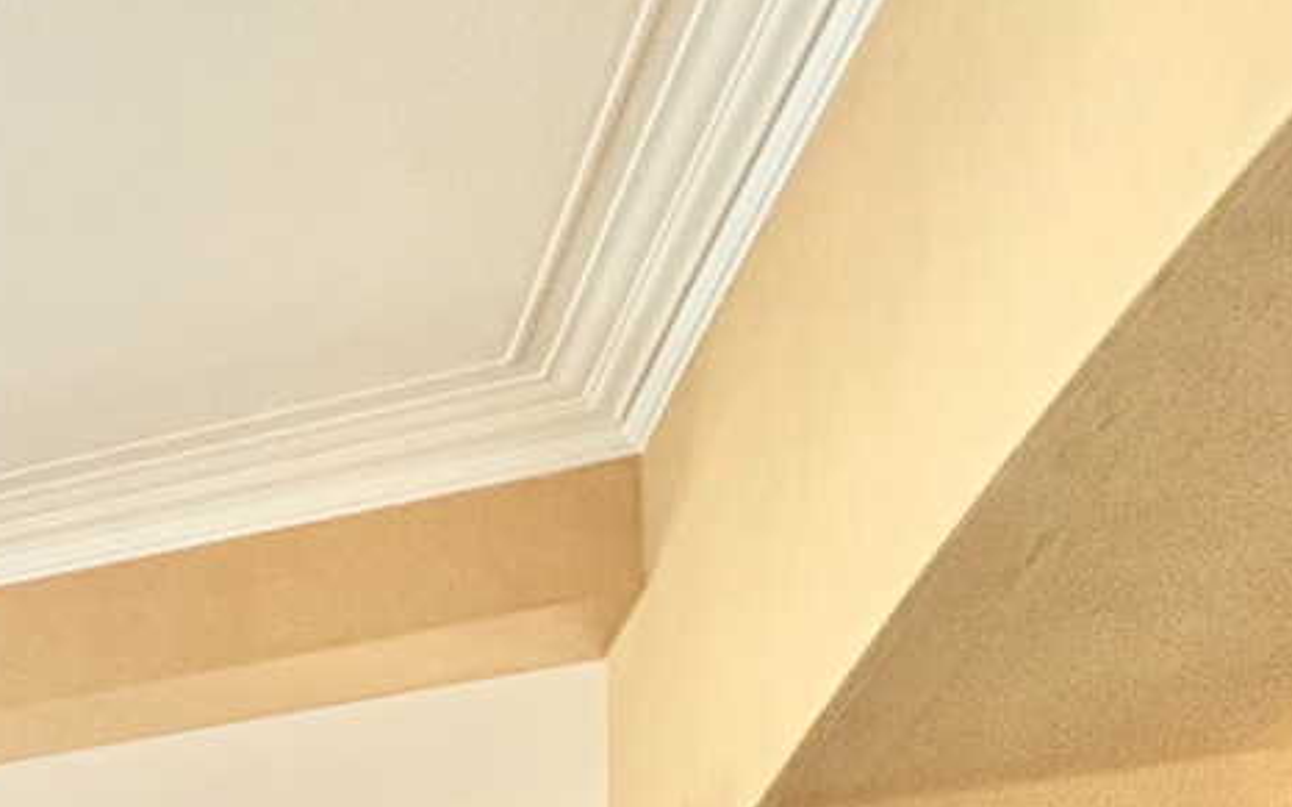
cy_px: 1567
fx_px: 1795
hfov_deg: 26.0
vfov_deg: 18.2
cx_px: -749
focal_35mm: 51
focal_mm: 2.22
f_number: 2.2
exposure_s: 1/73
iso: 250
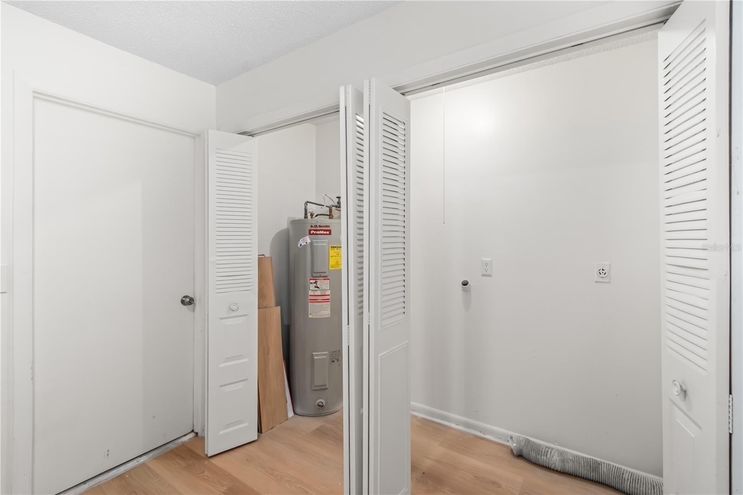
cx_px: 372
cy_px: 248
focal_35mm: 15
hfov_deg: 100.4
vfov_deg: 77.3
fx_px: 309
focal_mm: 10
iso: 250
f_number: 9
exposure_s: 1/13
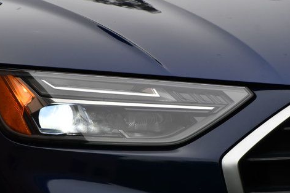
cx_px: 132
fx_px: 2465
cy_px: 111
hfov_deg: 6.7
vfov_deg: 4.5
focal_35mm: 306
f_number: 7.1
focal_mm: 150
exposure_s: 1/500
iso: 200
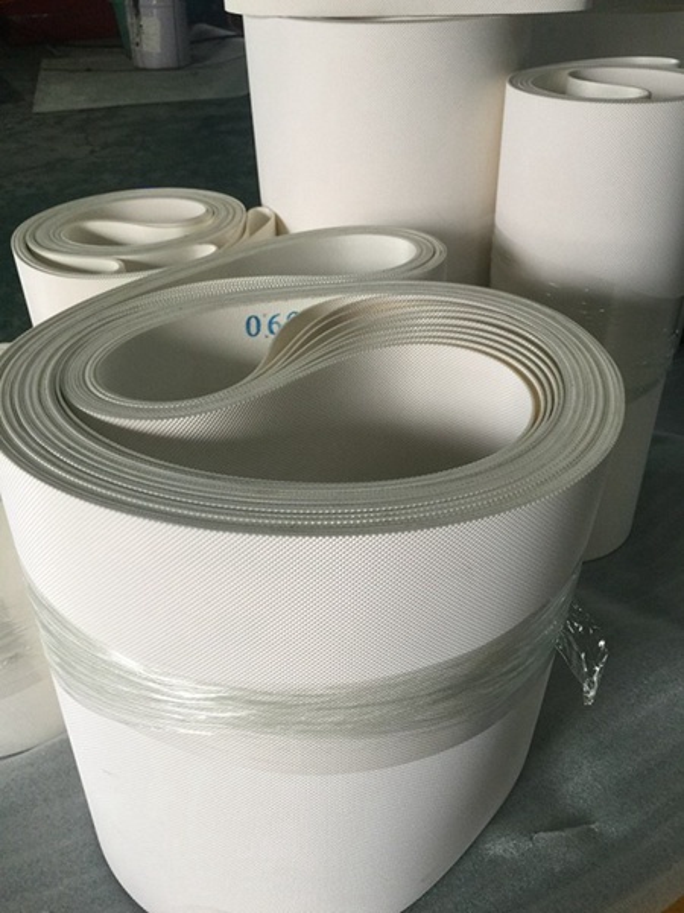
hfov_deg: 48.2
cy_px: 456
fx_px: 764
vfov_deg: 61.7
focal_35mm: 29
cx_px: 342
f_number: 2.2
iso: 50
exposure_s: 1/30
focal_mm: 4.15
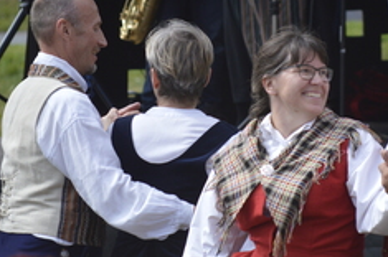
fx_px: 5047
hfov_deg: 4.4
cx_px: 243
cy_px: 88
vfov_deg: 2.9
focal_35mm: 469
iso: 400
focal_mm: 175
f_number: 5.3
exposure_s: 1/1000
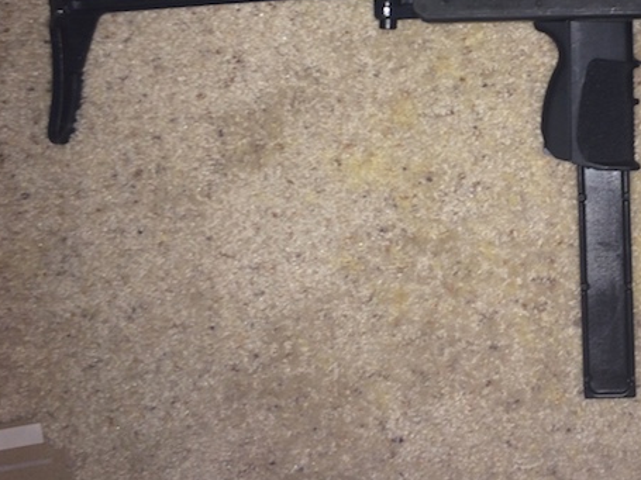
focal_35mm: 51
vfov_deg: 27.9
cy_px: 94
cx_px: 544
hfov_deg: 35.8
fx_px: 944
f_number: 2.2
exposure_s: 1/16
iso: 40
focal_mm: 4.15
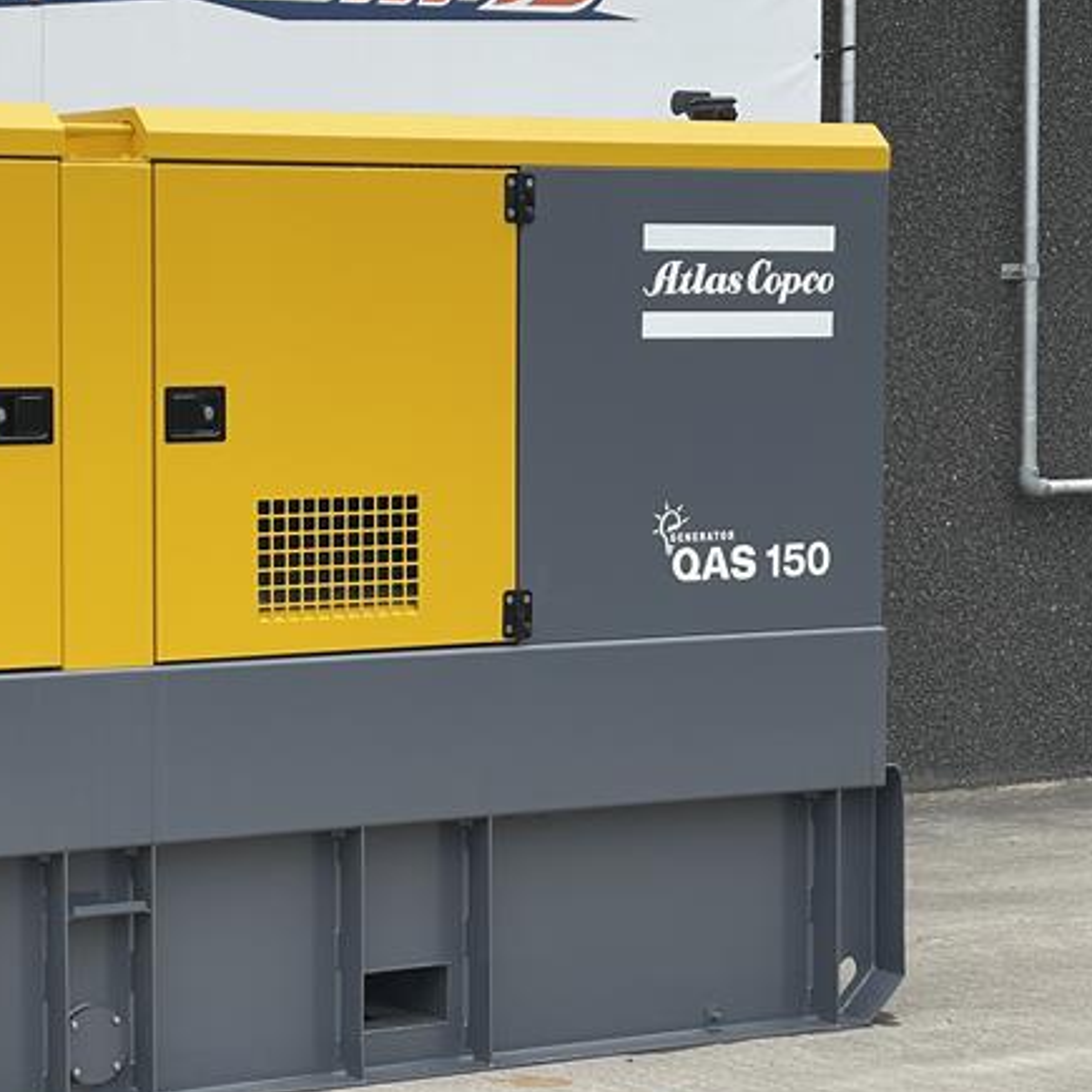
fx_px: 3712
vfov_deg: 16.7
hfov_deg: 16.5
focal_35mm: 104
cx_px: 90
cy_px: 595
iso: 20
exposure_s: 1/499
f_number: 2.2
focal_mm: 7.5
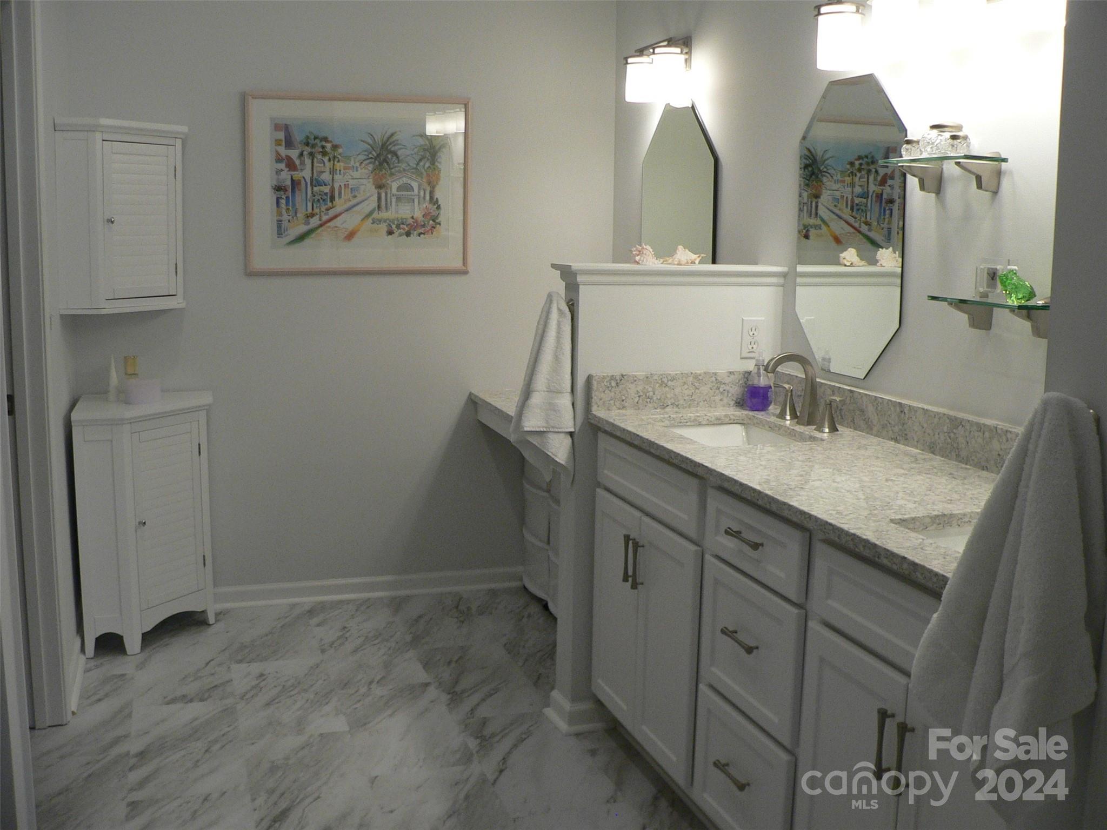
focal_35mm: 36
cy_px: 415
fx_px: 1151
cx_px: 554
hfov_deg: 51.4
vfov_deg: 39.7
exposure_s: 1/60
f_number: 2.8
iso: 150
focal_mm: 6
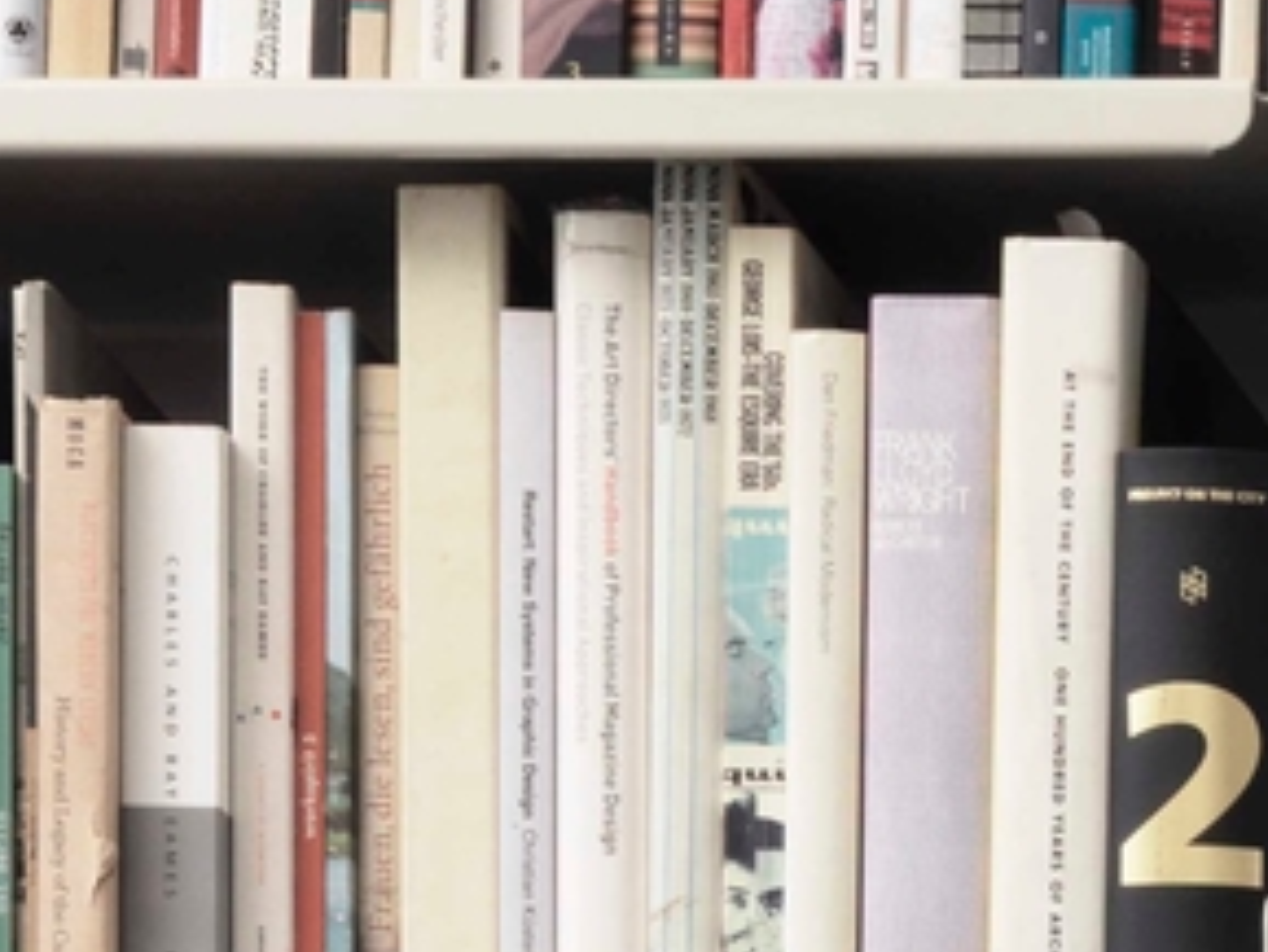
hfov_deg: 7.8
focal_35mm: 242
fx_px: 8868
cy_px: 2448
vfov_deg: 5.9
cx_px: 2712
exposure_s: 11
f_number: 22
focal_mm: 50
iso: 100
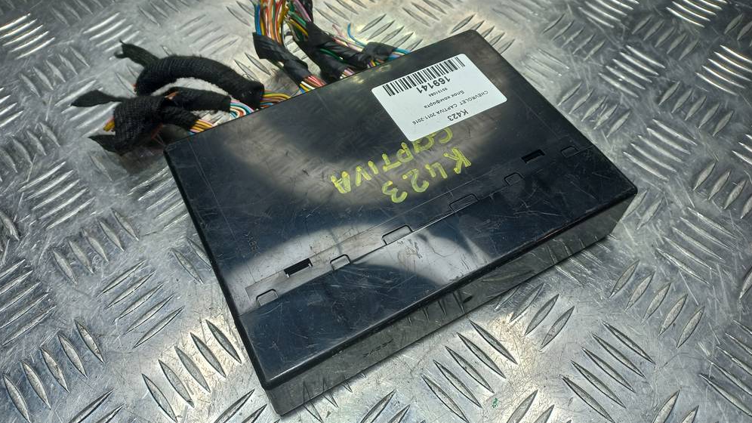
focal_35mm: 28
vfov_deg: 41.4
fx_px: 558
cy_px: 181
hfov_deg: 67.9
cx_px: 368
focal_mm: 4.6
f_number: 1.8
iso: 40
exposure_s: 1/100
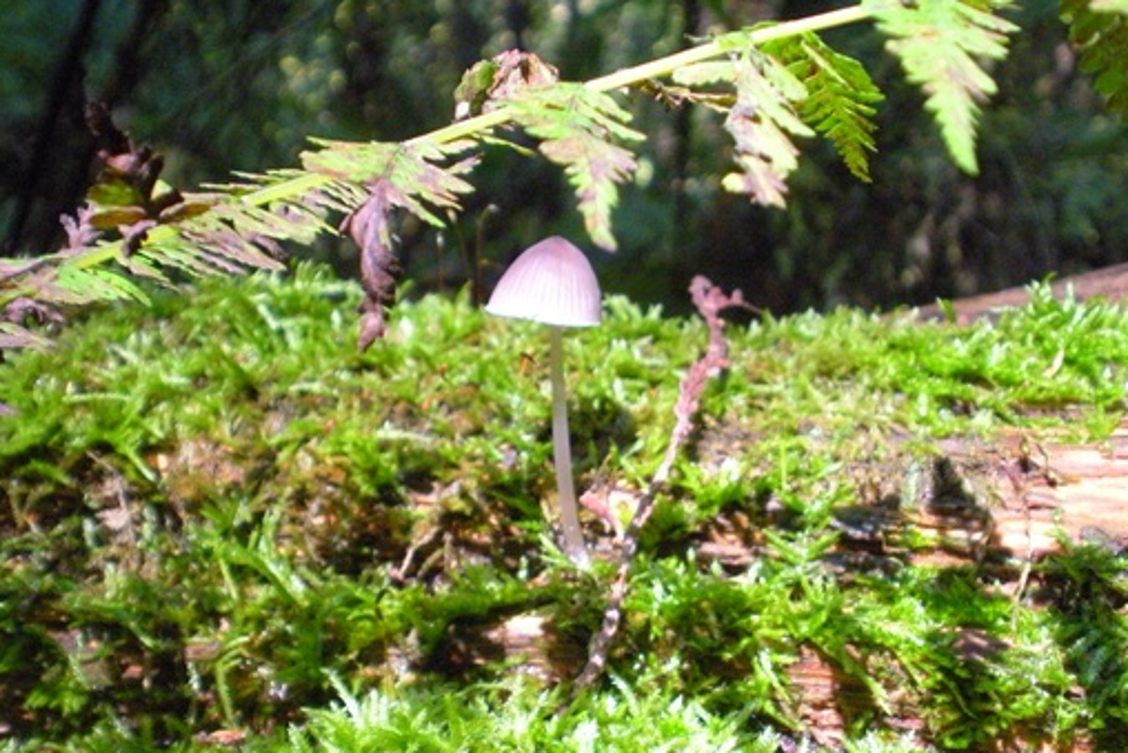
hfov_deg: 36.9
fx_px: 1692
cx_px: 588
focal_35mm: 54
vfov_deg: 25.0
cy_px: 438
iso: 575
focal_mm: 7.7
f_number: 4
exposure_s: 1/140
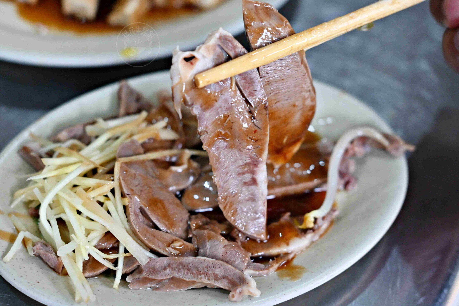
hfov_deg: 27.0
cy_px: 153
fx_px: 956
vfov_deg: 18.2
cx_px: 230
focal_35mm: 75
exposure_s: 1/200
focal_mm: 50
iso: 1100
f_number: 3.2
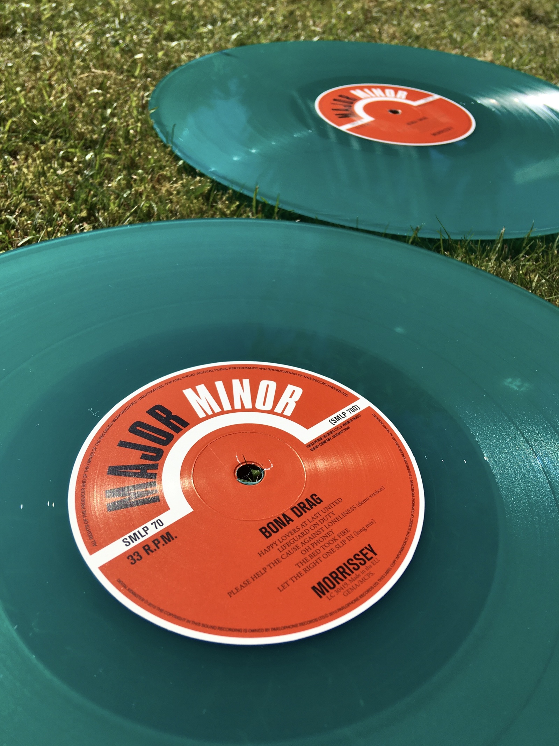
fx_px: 624
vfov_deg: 61.7
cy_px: 373
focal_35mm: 29
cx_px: 280
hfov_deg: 48.2
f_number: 2.2
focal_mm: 4.15
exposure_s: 1/1876
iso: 25
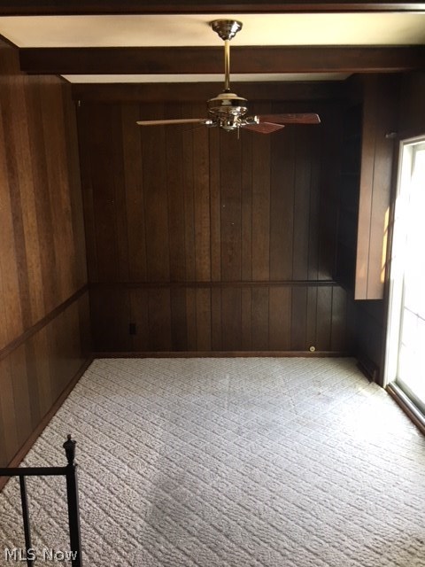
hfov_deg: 48.2
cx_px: 212
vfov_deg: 61.7
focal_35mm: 29
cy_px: 284
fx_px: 475
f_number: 2.2
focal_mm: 4.15
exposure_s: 1/33
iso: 50
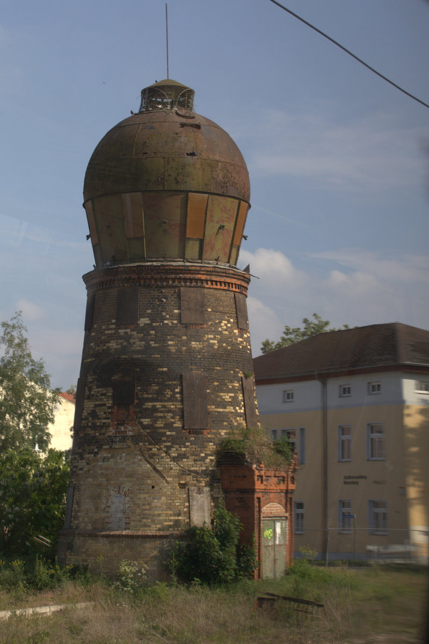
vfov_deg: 25.7
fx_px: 1413
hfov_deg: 17.3
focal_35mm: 79
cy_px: 322
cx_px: 214
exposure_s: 1/160
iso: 320
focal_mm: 81
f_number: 16
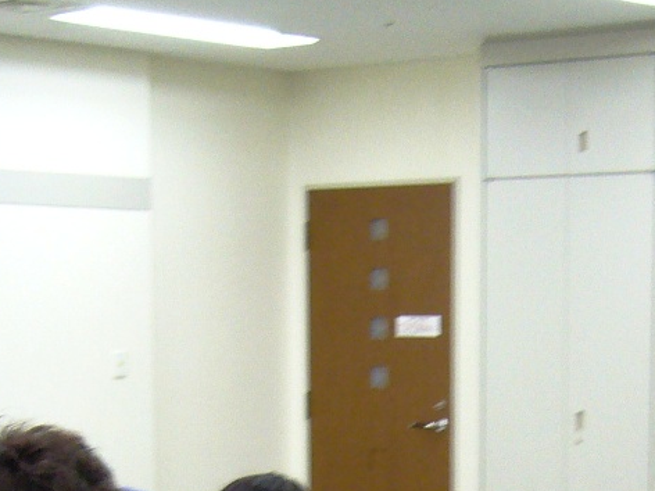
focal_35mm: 114
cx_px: 445
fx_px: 2157
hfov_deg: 17.2
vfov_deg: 12.5
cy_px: 663
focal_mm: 5.8
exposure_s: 1/30
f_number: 2.8
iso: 200
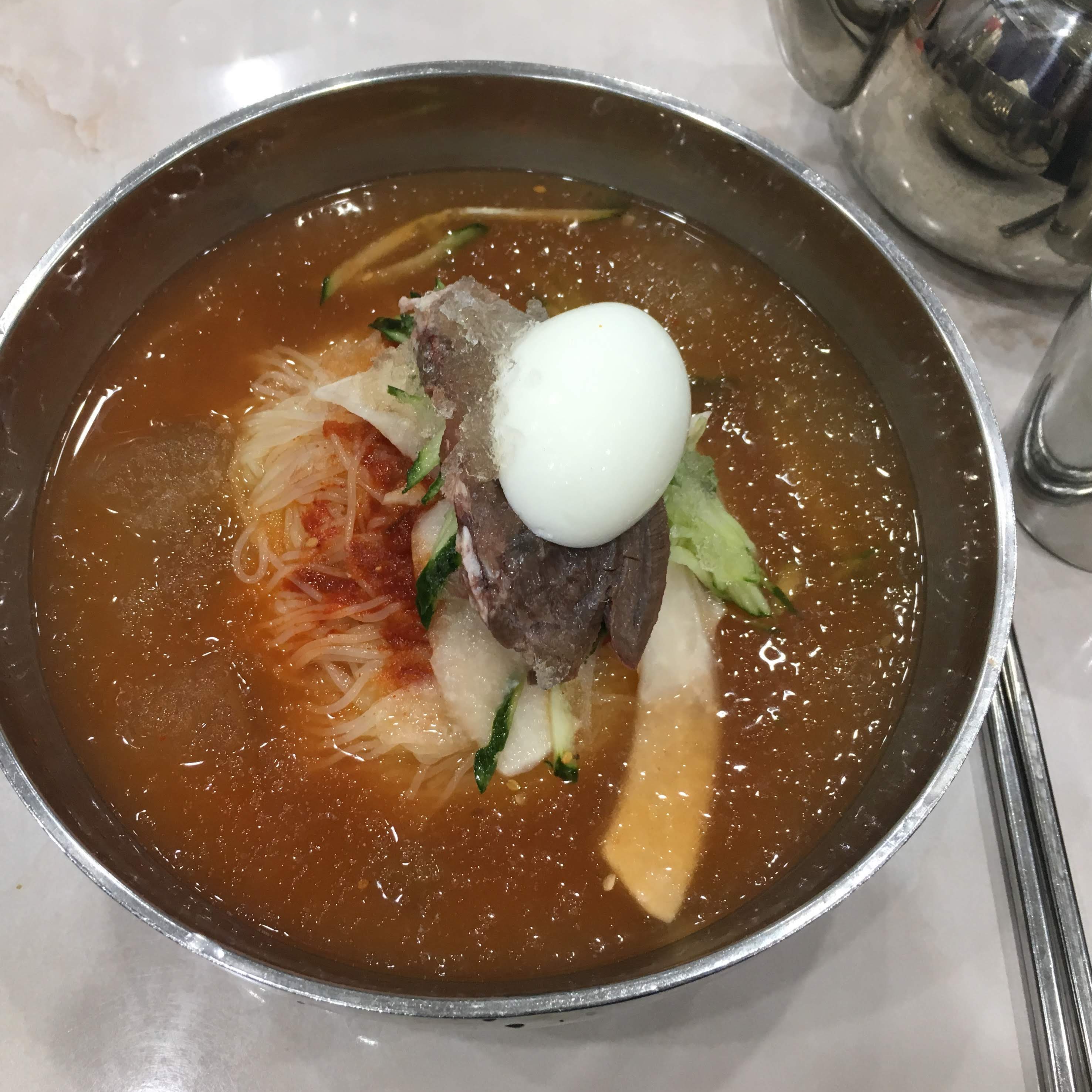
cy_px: 555
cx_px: 467
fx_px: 1249
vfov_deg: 47.2
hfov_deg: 47.1
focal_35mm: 35
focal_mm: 4.15
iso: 40
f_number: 2.2
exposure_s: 1/30
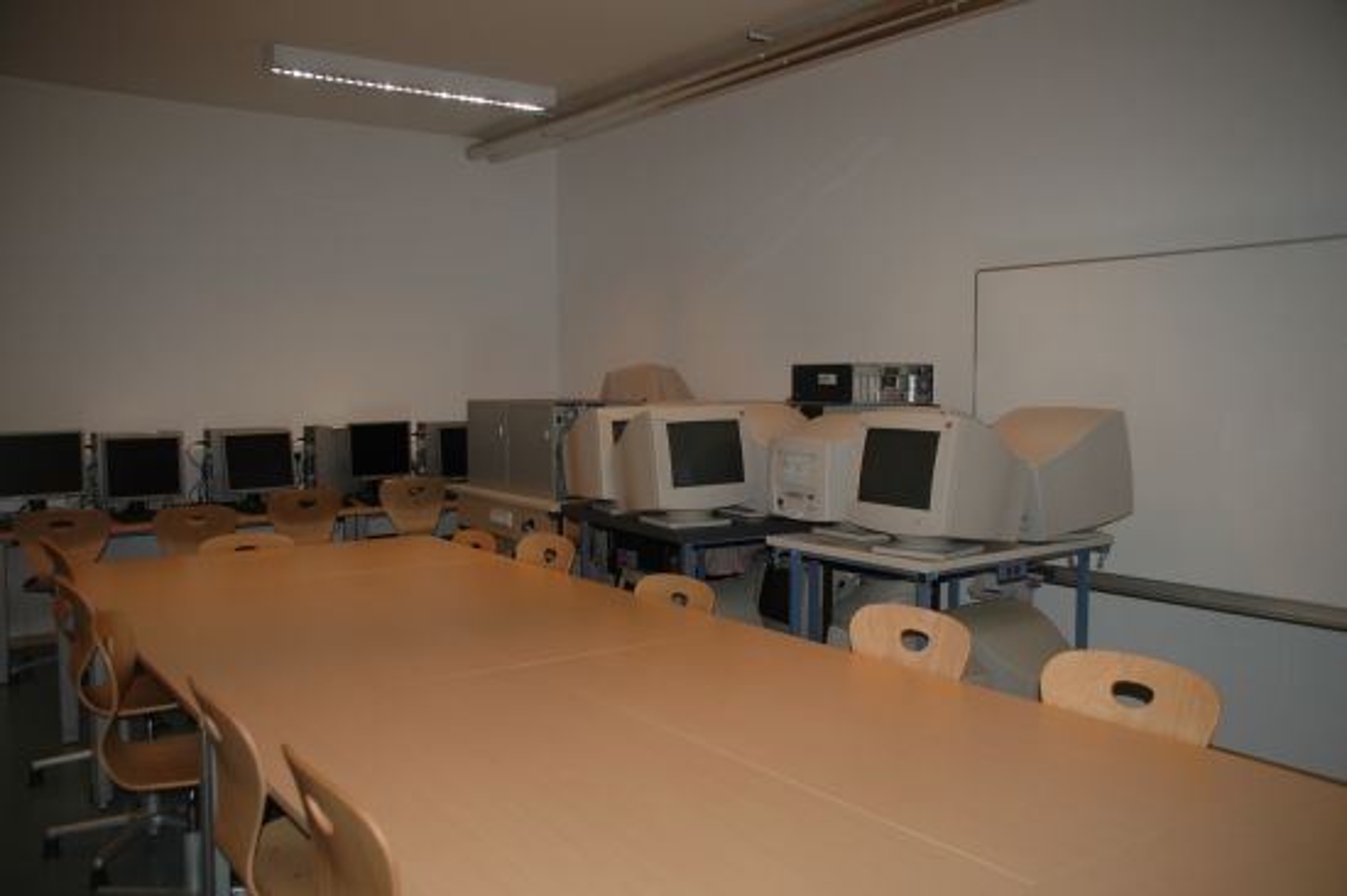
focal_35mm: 27
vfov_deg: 47.9
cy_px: 448
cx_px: 674
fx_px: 1010
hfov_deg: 67.4
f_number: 3.5
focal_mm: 18
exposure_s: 1/60
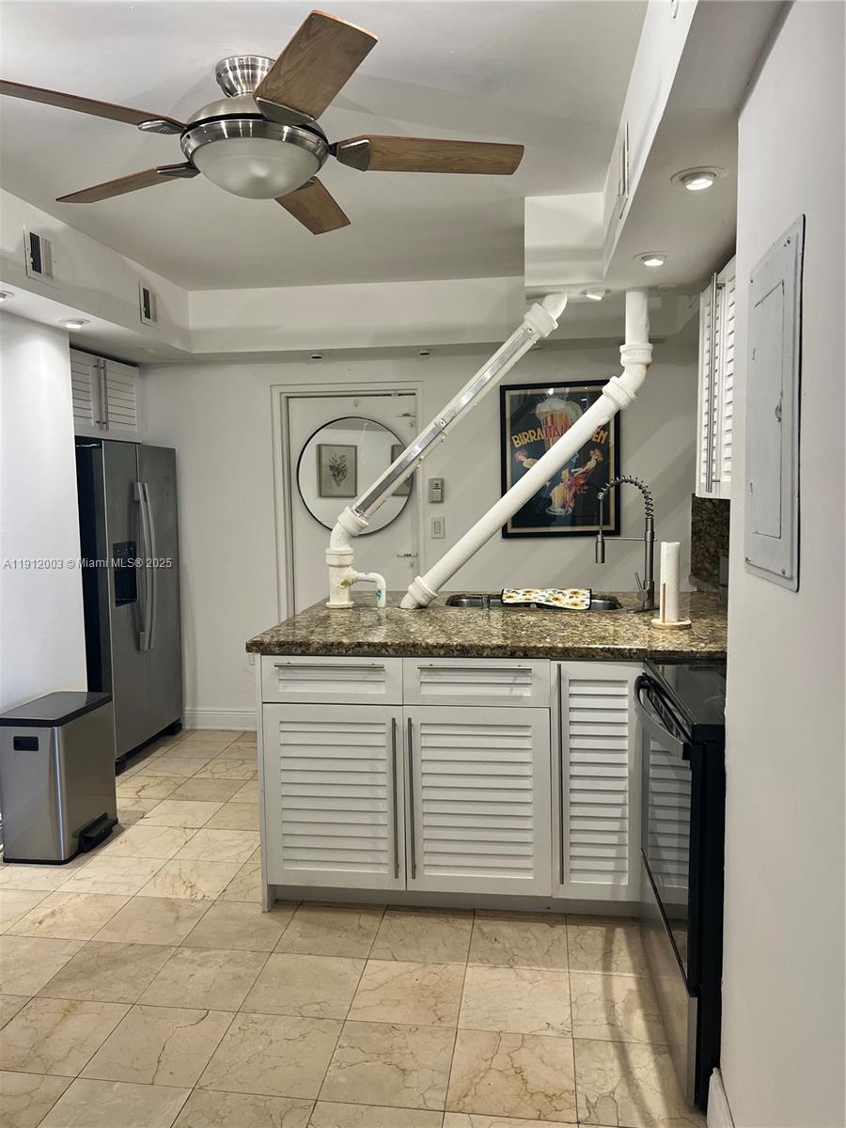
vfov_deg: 67.3
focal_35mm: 26
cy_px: 564
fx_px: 847
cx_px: 423
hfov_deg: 53.1
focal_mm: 5.7
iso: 100
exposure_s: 1/120
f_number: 1.5
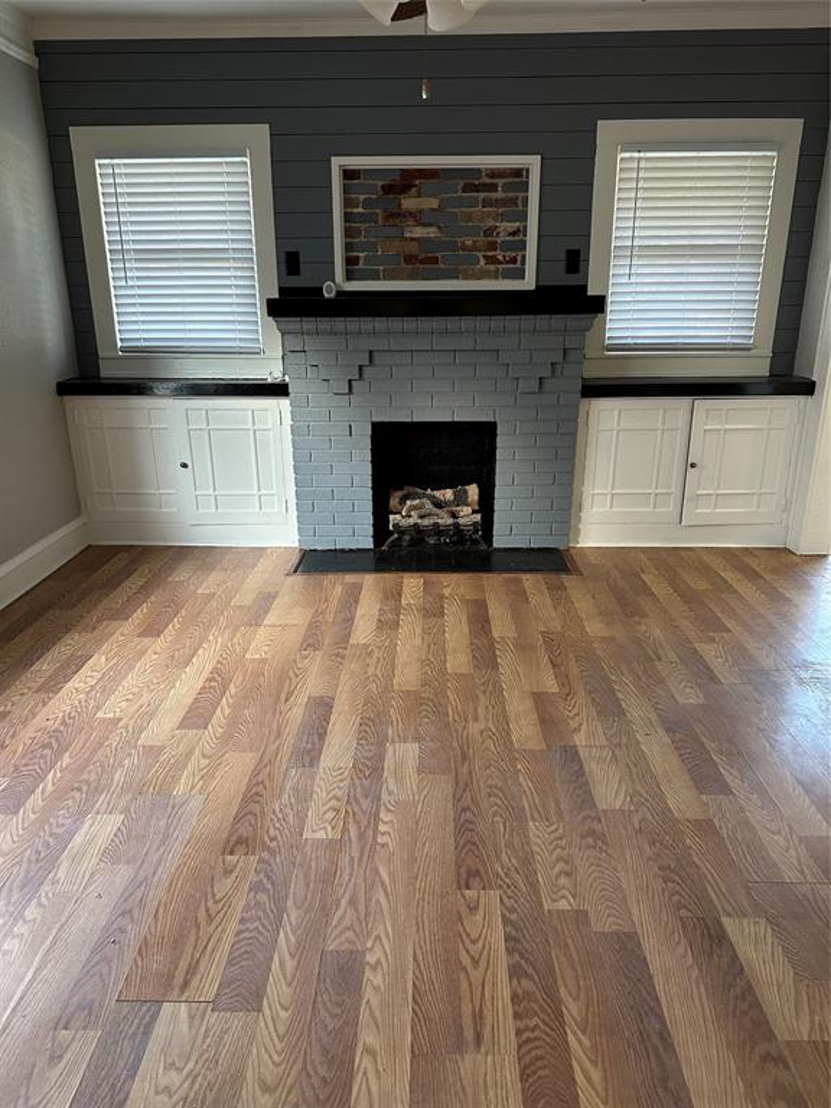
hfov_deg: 56.8
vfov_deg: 71.6
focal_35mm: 24
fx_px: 768
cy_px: 554
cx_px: 416
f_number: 1.78
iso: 250
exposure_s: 1/60
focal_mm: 6.86
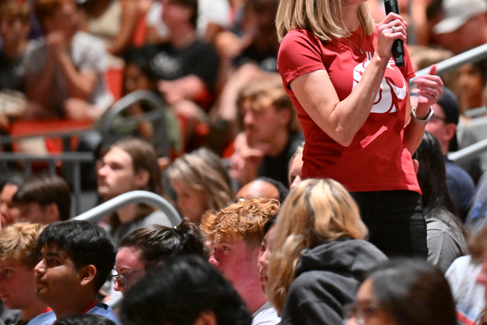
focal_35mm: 323
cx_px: 363
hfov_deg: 6.4
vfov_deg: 4.3
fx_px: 4370
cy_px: 63
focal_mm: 200
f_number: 2.8
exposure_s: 1/80
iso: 3200
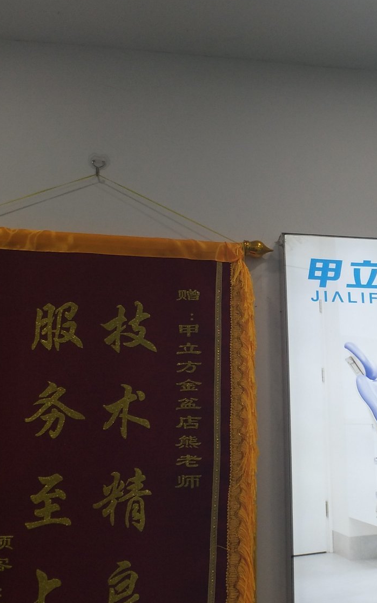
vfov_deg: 35.7
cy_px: 289
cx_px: 331
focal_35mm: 57
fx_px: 937
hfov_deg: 22.3
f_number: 2
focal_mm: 3.79
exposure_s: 1/132
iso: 50
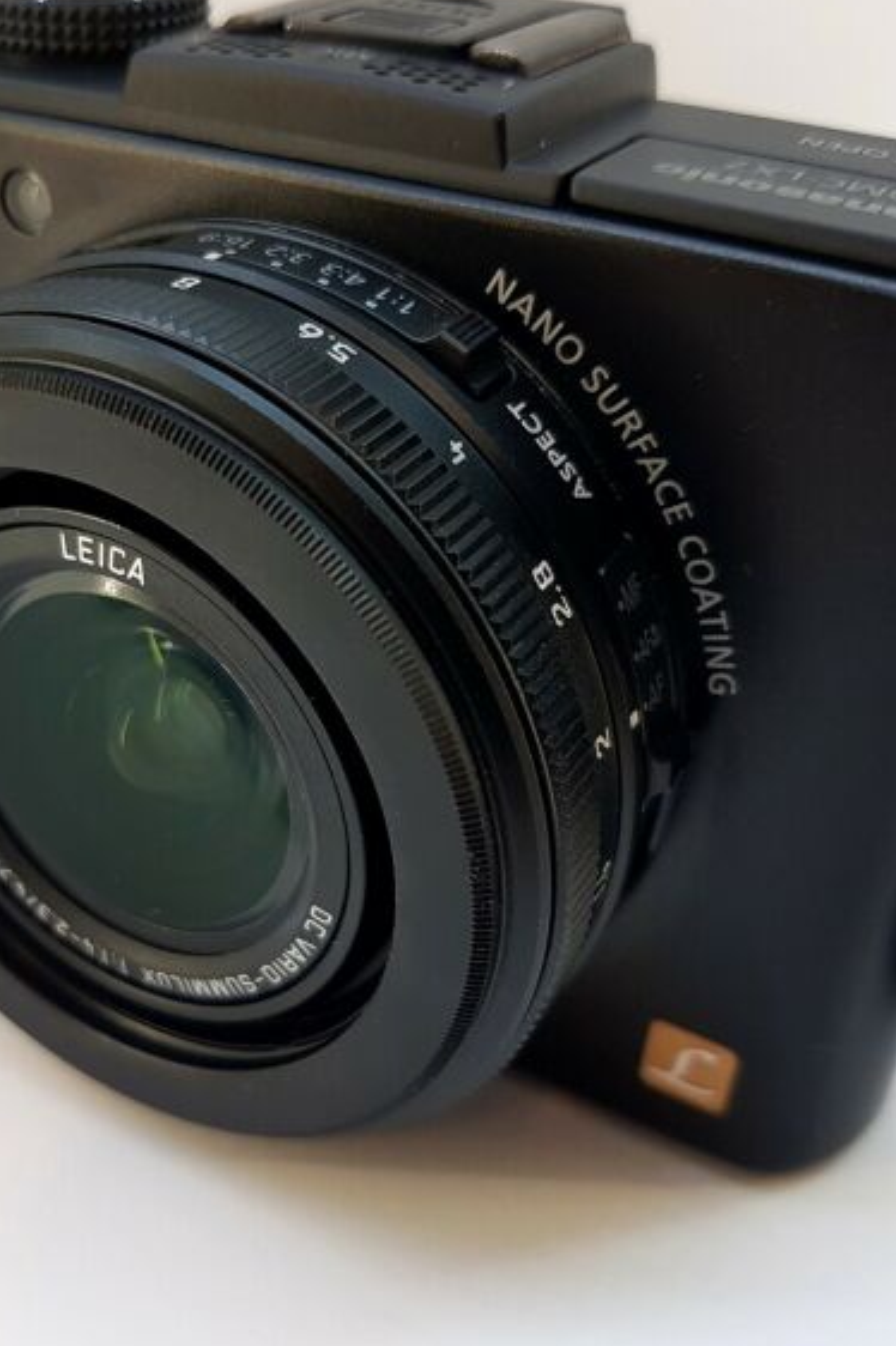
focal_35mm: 37
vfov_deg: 51.9
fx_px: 1383
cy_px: 660
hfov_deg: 35.3
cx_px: 249
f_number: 1.7
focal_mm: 4.2
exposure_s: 1/50
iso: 50
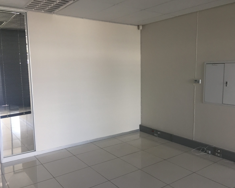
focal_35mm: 31
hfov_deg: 57.2
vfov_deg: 47.1
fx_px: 216
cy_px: 95
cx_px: 121
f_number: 2.2
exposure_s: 1/33
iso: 50
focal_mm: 4.15
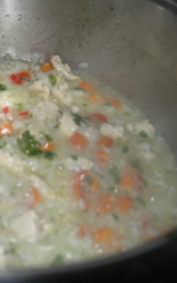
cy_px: 140
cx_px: 10
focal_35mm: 50
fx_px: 386
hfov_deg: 24.9
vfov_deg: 40.3
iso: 64
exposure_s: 1/60
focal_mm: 7.5
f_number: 2.7
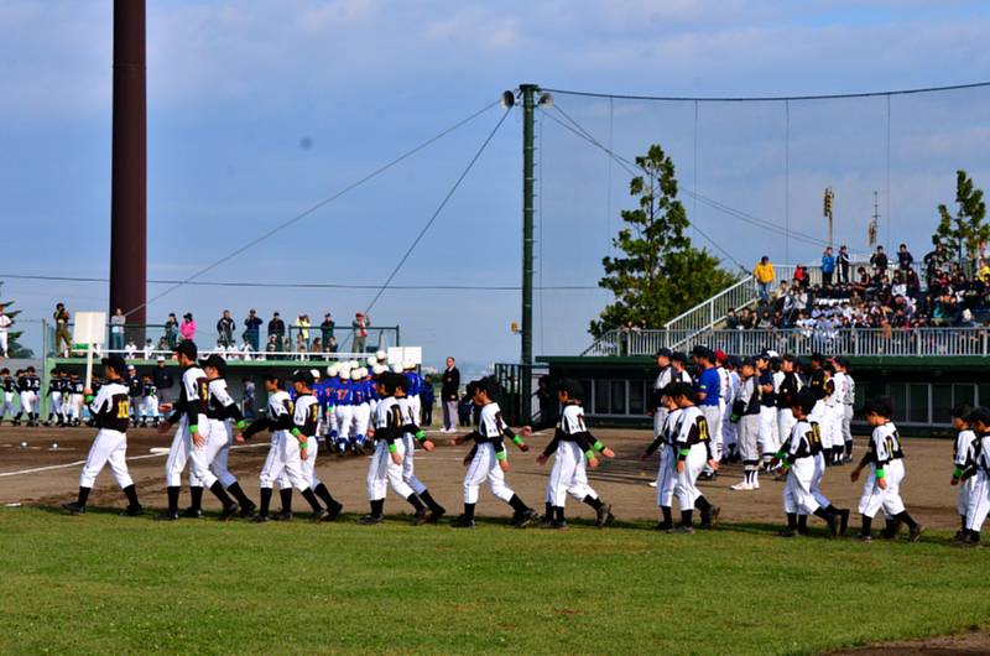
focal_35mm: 105
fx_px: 2882
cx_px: 495
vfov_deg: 13.0
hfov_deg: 19.5
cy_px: 328
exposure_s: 1/2000
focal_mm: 70
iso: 800
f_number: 10
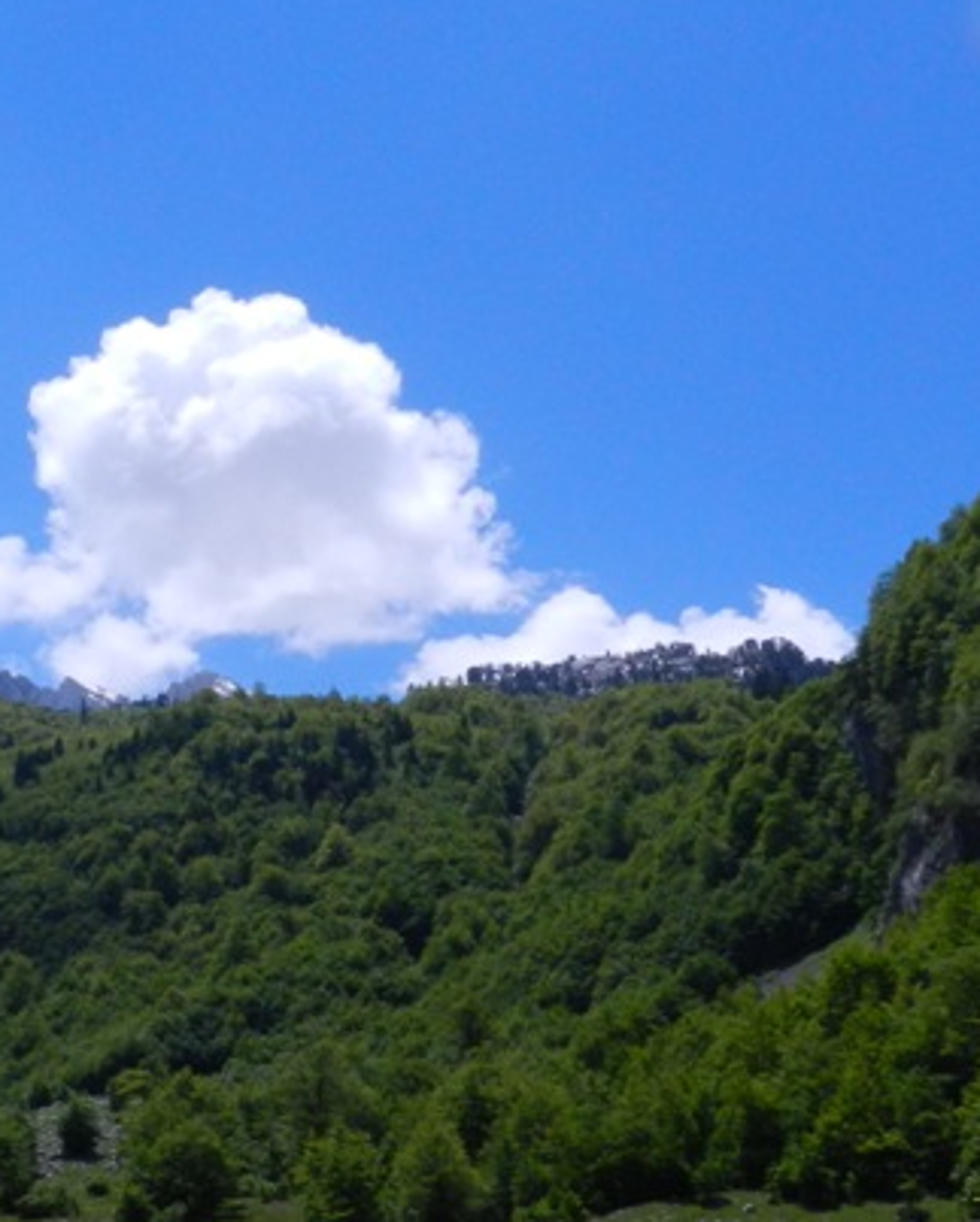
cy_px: 819
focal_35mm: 57
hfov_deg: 26.4
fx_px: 2064
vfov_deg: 32.7
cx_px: 261
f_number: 5.6
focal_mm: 4
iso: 160
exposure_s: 1/1000
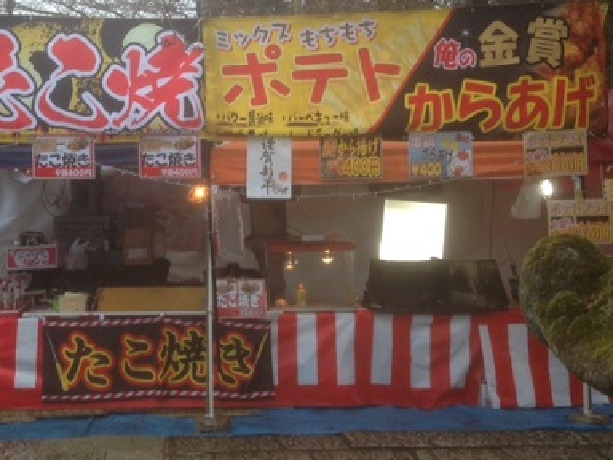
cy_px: 205
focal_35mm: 43
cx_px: 227
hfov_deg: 43.5
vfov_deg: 33.6
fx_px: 761
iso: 50
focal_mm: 4.12
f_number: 2.4
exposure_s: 1/161
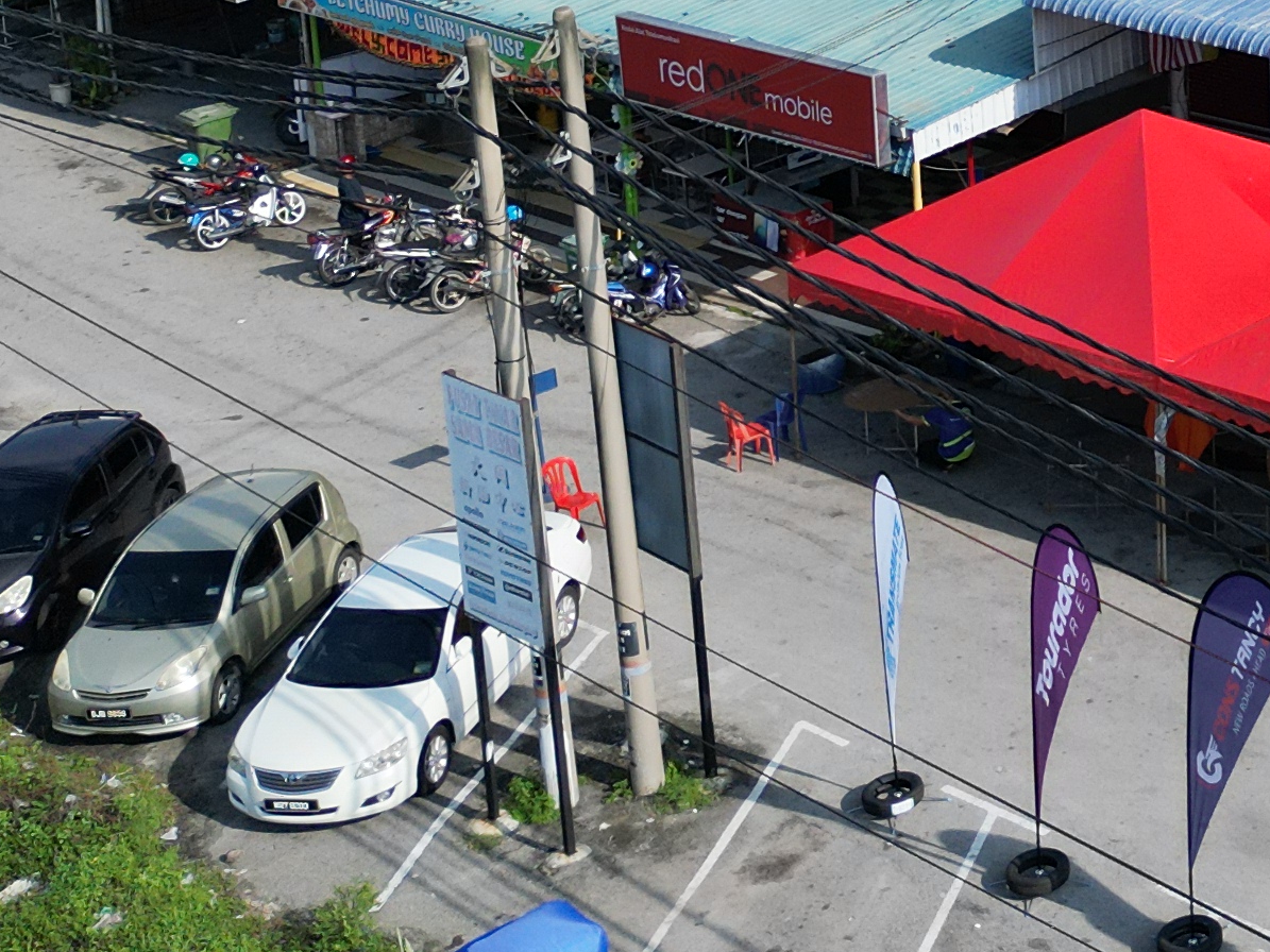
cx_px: 1785
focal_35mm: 81
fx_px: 2971
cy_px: -249
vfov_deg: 17.2
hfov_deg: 21.2
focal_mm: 6.72
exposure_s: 1/4000
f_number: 1.7
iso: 200
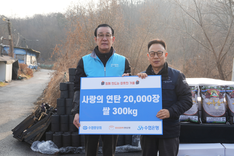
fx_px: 266
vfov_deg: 32.6
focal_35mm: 41
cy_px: 78
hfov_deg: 47.4
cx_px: 117
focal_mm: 41
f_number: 8
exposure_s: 1/125
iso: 160
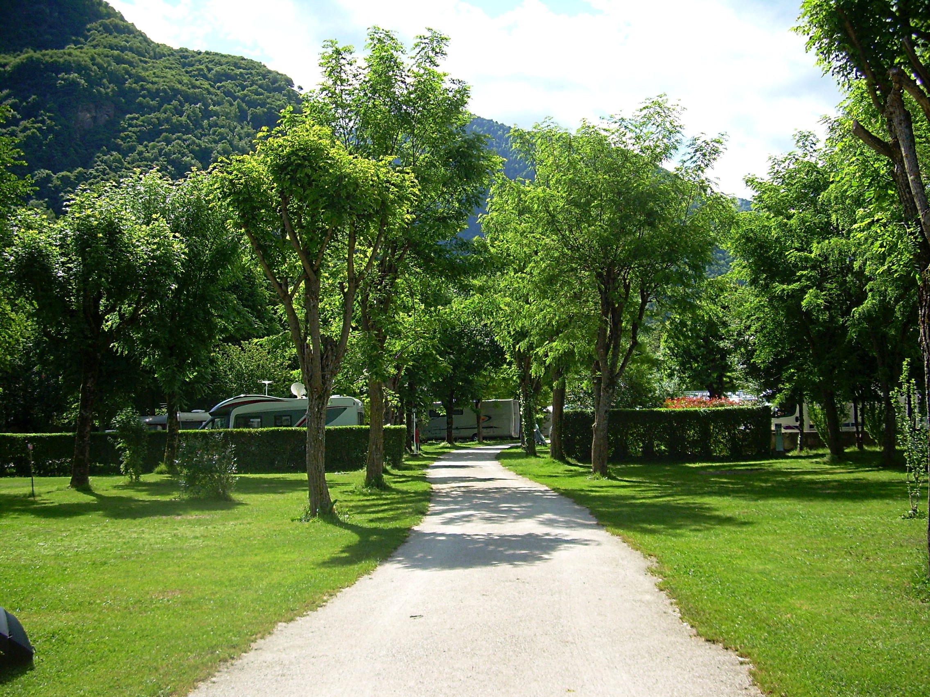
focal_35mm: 38
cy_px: 348
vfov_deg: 37.7
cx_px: 465
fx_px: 1021
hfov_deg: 49.0
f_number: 2.8
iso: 50
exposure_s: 1/648
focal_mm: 6.3
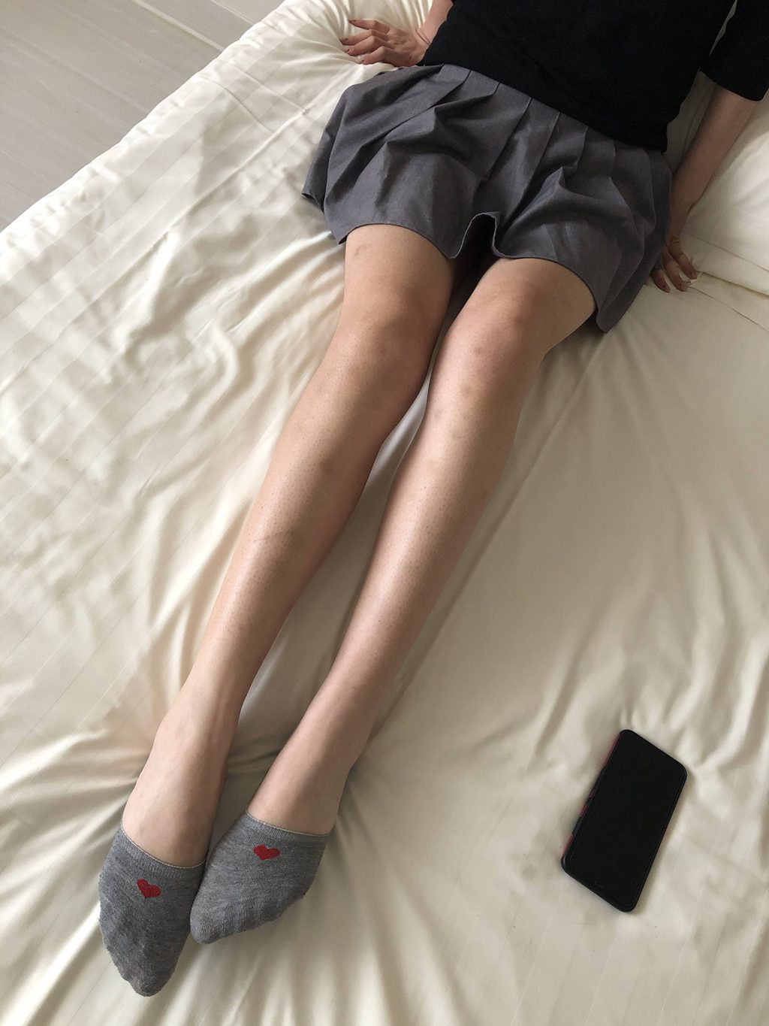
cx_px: 384
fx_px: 829
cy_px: 513
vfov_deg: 63.4
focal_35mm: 28
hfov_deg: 49.8
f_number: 1.8
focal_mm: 3.99
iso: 64
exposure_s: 1/15
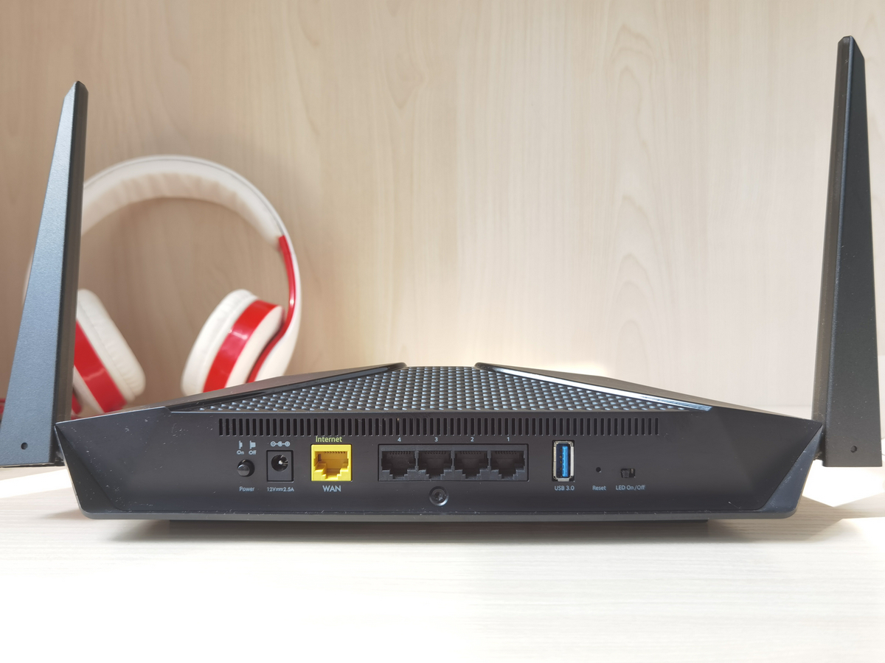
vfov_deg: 44.2
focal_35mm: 32
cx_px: 442
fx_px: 818
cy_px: 332
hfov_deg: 56.8
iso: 50
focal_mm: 6.71
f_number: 1.9
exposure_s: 1/158
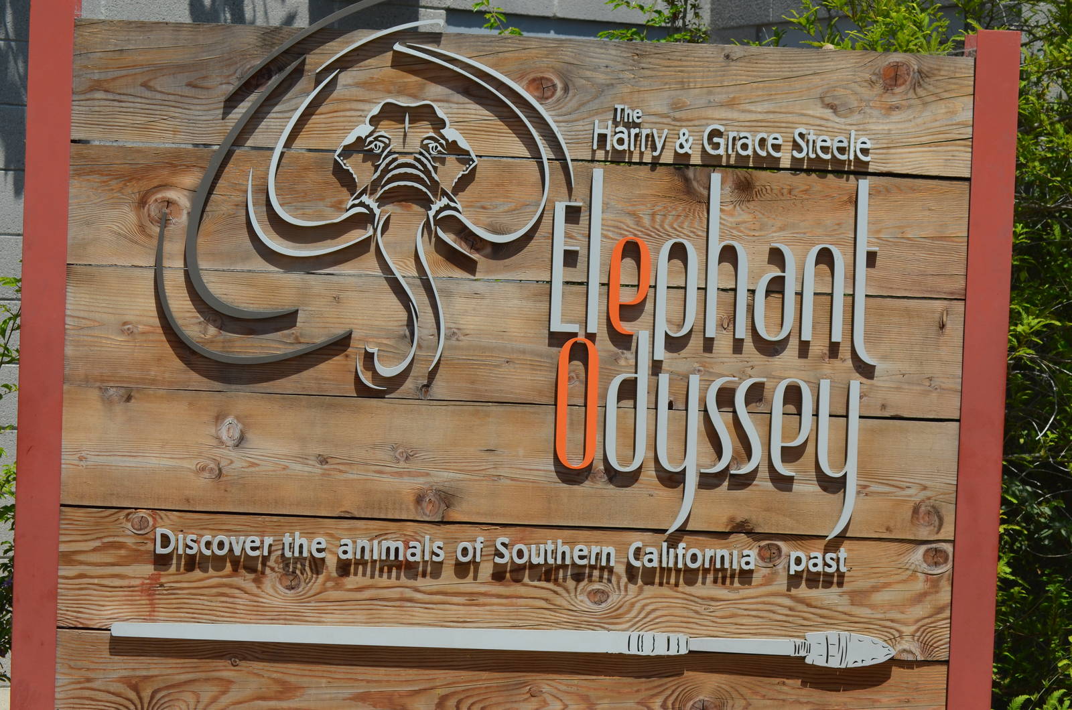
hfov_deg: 19.5
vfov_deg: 13.0
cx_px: 536
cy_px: 355
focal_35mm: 105
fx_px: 3120
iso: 200
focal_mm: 70
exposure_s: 1/800
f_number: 7.1
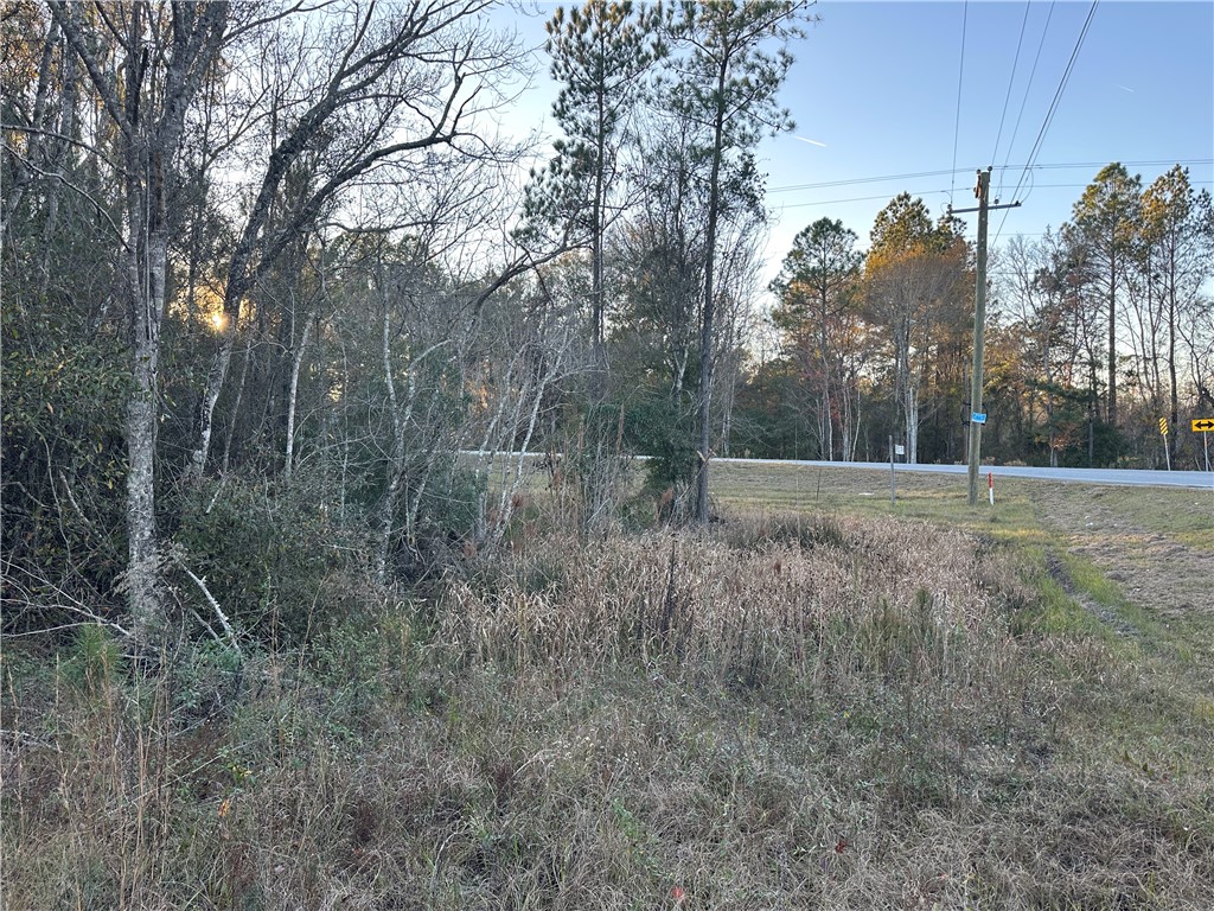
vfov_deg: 56.8
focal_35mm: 24
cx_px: 607
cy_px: 456
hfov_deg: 71.6
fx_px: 842
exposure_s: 1/280
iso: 80
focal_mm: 6.86
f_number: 1.78
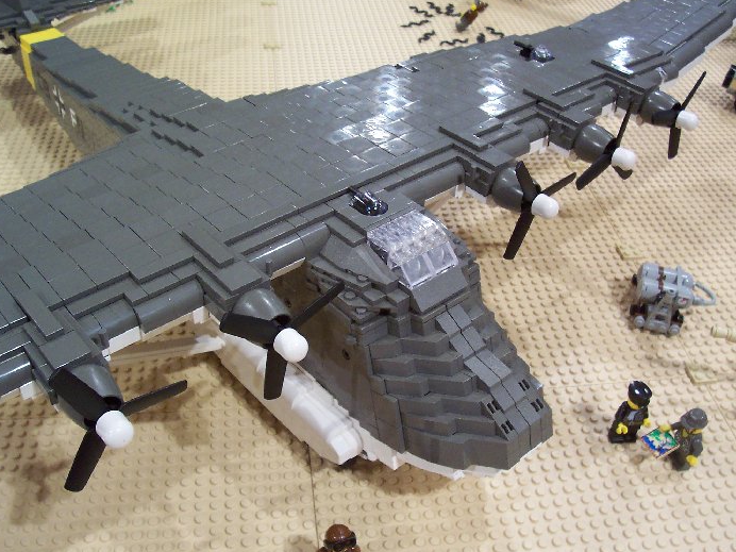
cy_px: 276
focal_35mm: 38
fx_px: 808
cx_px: 365
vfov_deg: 37.7
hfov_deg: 49.0
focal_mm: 5.6
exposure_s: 1/30
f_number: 2.8
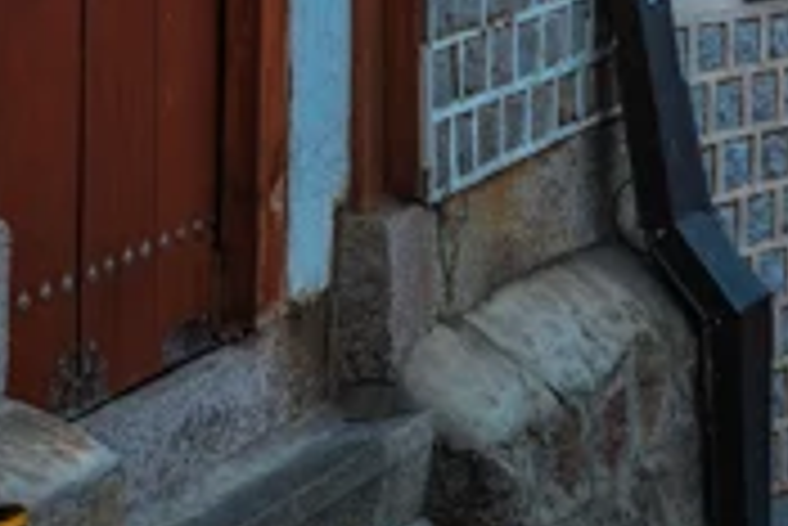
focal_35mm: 183
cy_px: -548
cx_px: 1333
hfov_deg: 10.7
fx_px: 4009
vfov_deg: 7.2
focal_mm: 40
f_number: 8
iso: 100
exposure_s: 1/13
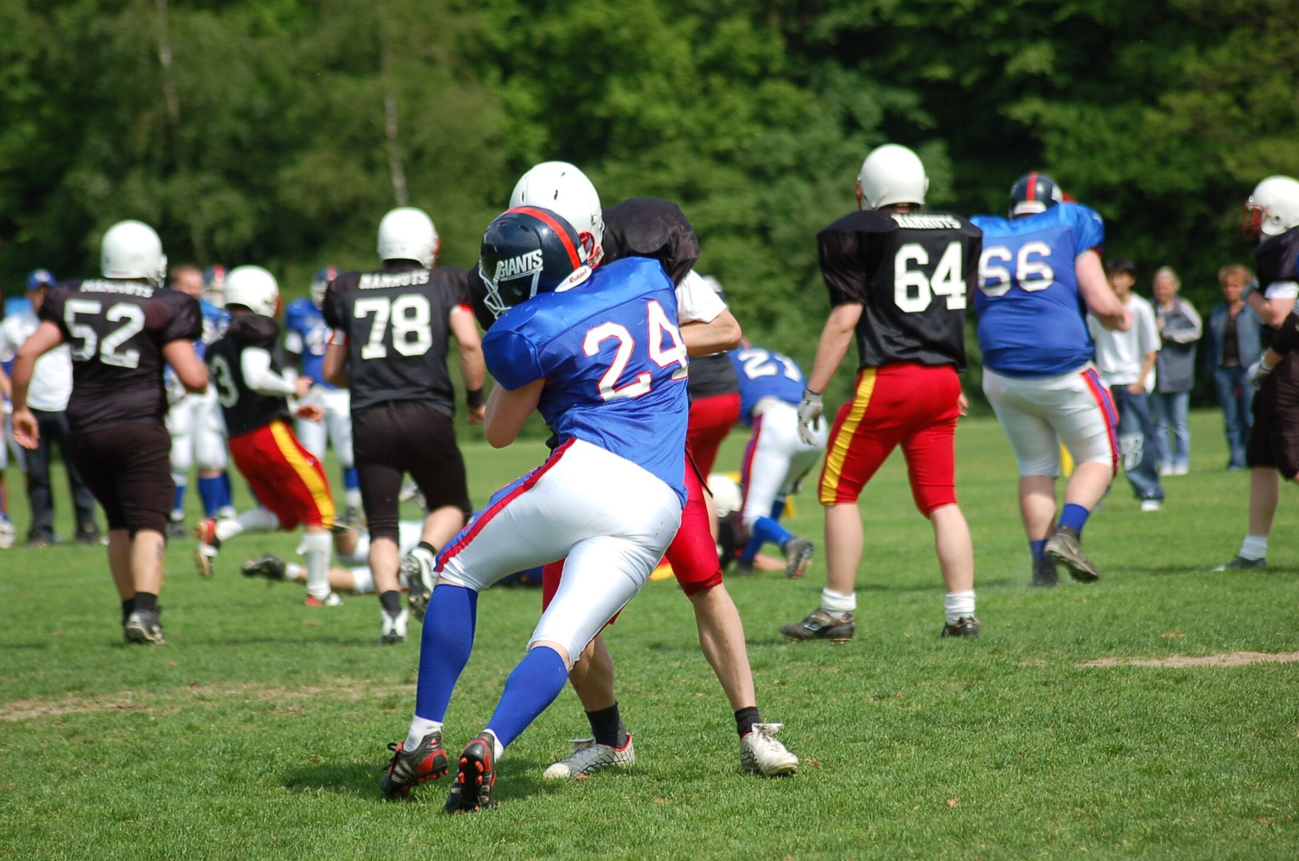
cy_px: 430
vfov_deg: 6.1
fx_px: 8103
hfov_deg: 9.2
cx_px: 650
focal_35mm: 225
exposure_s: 1/1250
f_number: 5
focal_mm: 150
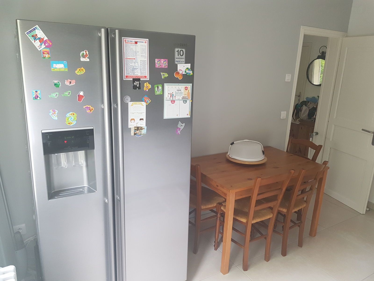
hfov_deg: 67.3
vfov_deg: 53.1
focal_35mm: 26
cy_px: 140
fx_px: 281
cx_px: 187
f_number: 1.7
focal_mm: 4.2
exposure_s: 1/50
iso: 160
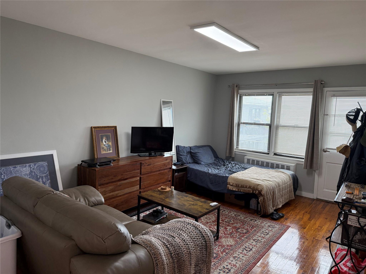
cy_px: 137
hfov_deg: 71.6
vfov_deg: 56.8
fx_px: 254
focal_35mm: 24
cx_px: 183
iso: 200
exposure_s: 1/183
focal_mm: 6.76
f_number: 1.78
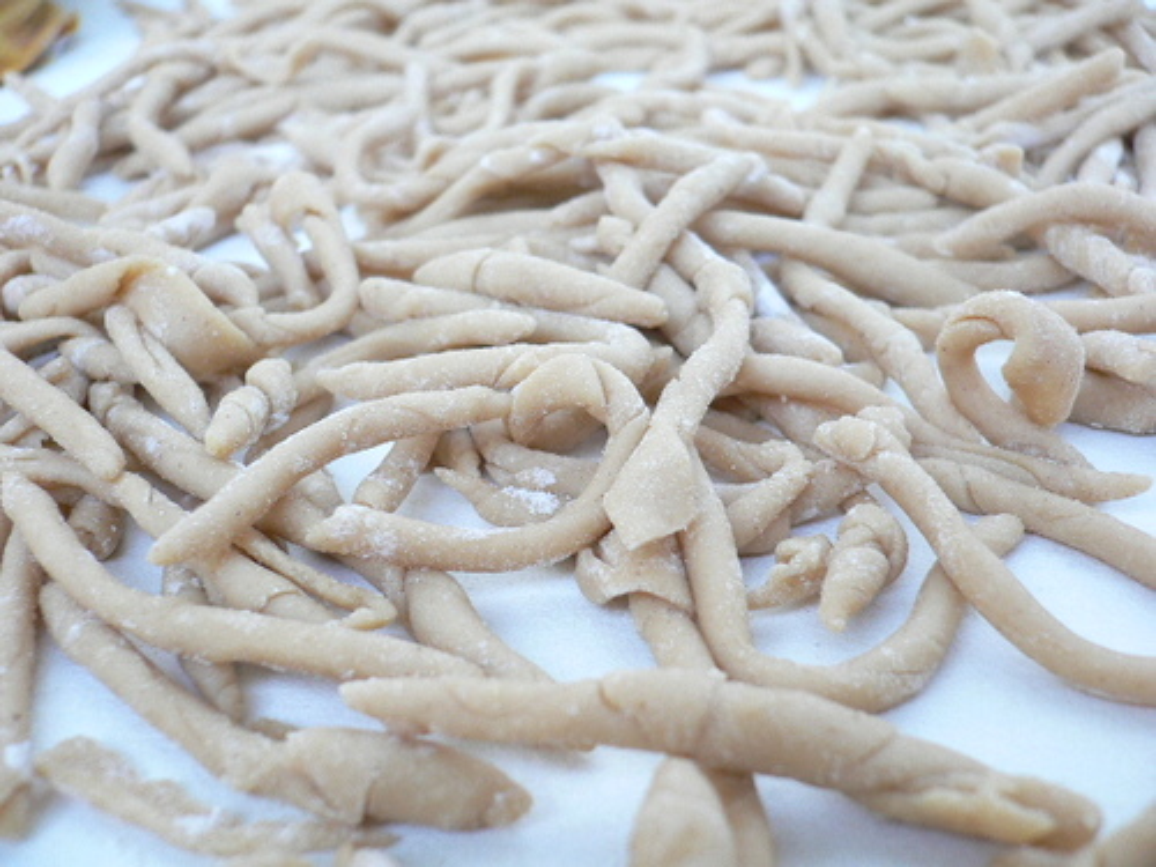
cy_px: 434
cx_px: 578
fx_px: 1169
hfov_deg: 52.6
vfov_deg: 40.7
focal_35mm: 35
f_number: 2.8
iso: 100
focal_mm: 5.8
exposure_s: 1/15
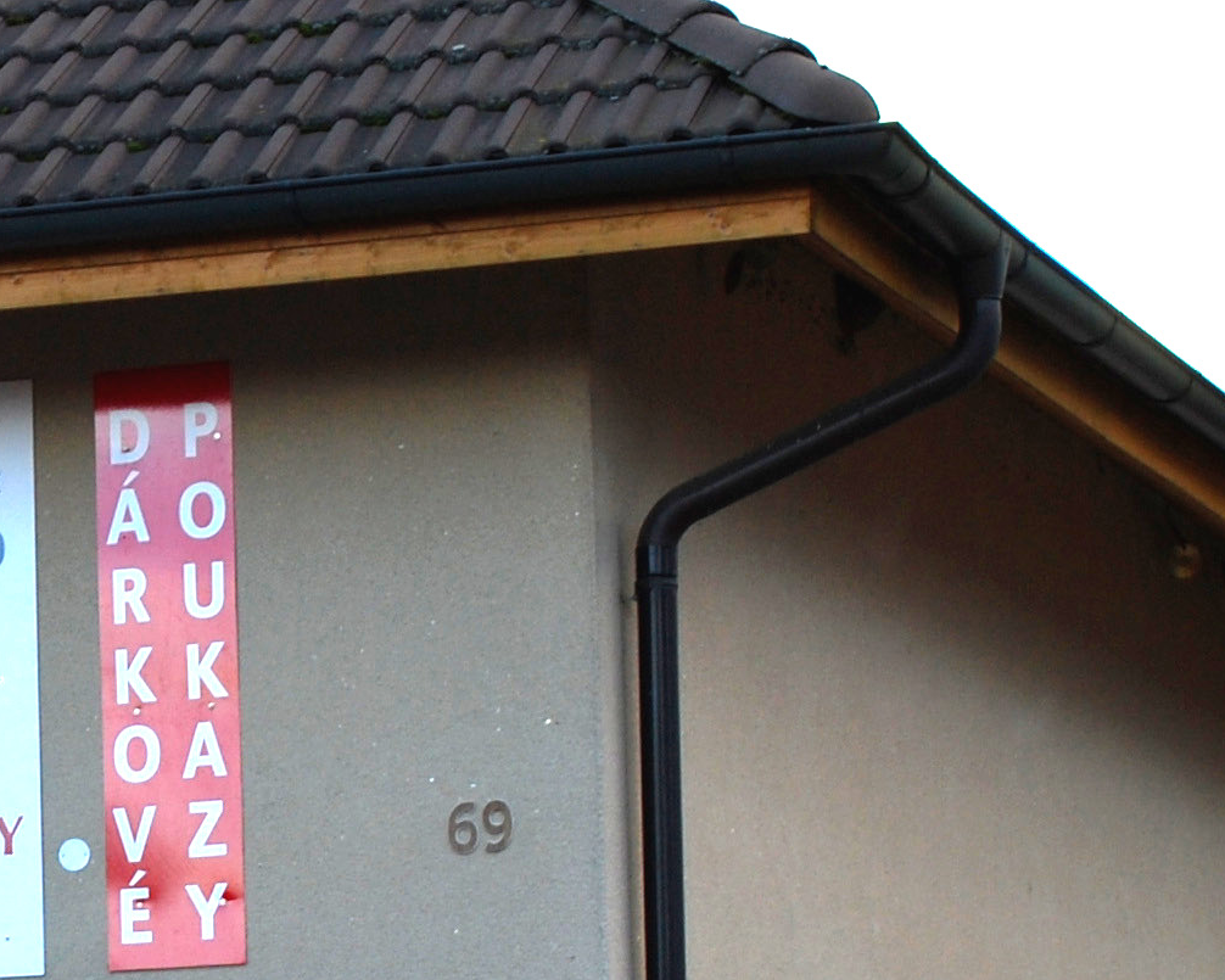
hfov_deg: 10.0
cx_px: -307
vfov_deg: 8.1
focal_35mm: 190
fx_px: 6882
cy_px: 739
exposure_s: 1/125
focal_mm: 35
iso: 125
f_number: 5.6
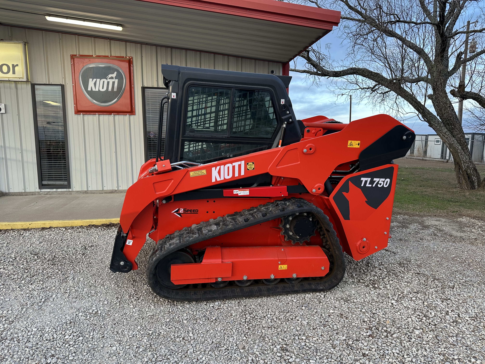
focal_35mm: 24
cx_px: 242
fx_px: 336
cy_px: 182
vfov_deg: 56.8
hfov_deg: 71.6
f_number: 1.78
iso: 64
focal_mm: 6.86
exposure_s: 1/206
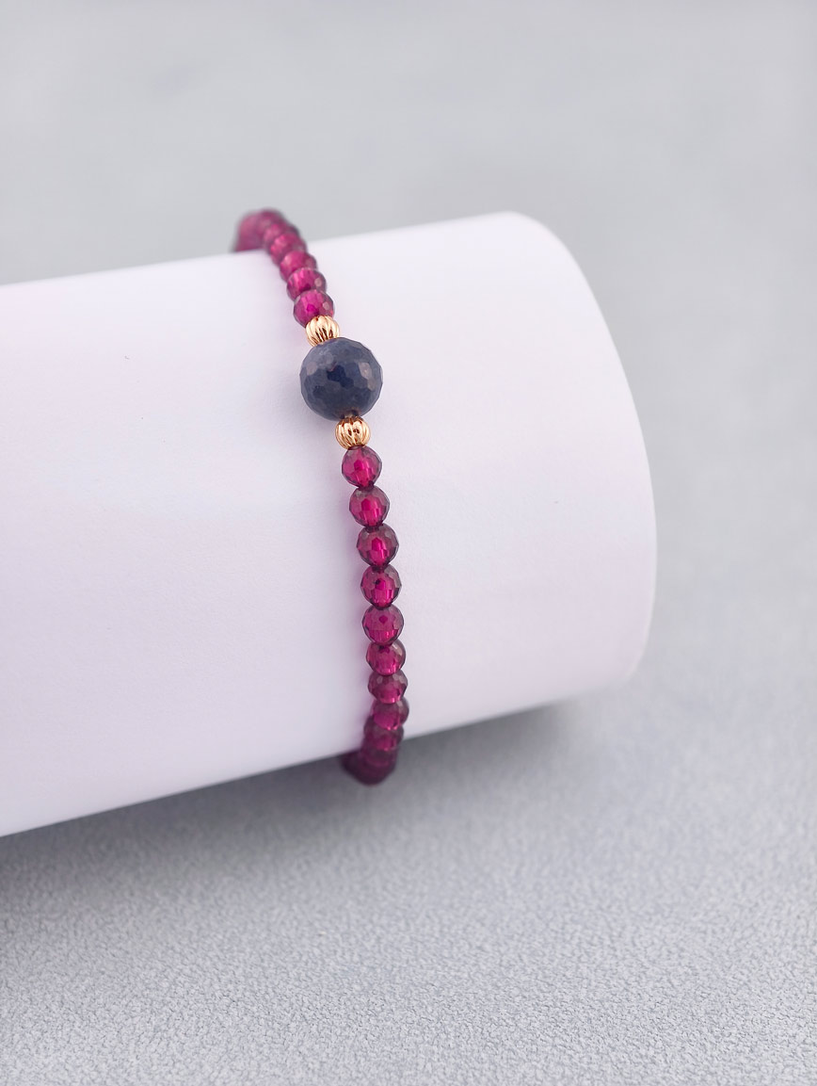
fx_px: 2668
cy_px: 543
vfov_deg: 23.0
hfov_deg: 17.4
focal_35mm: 85
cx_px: 408
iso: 125
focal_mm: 22.48
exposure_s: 1/160
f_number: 2.67
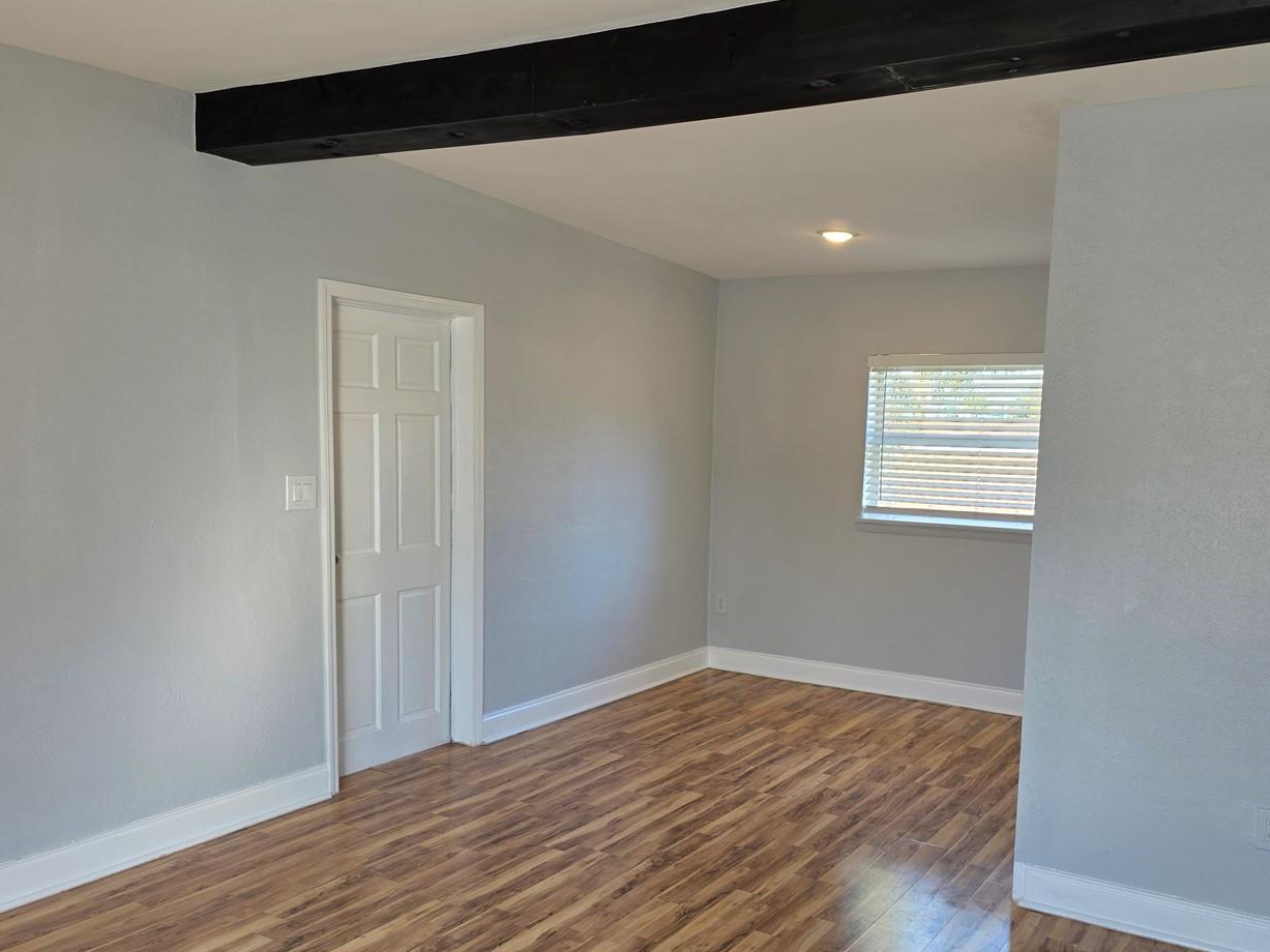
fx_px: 1101
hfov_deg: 59.8
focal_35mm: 30
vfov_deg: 46.6
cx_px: 719
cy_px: 547
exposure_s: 1/120
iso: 64
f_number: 1.7
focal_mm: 6.3
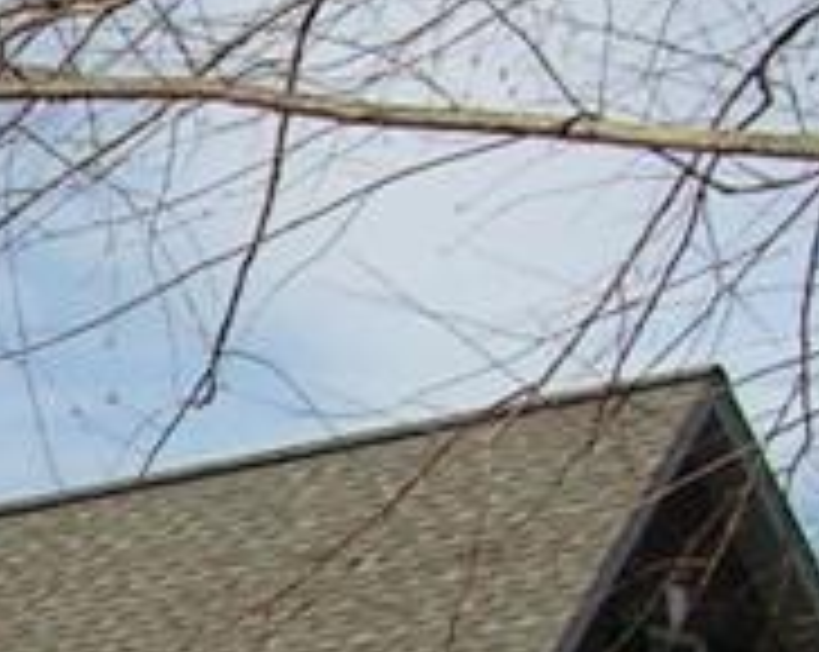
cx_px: -878
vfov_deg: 7.6
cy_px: 980
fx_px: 4792
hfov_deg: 9.1
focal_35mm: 198
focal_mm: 6
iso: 100
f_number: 3.2
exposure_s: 1/1600
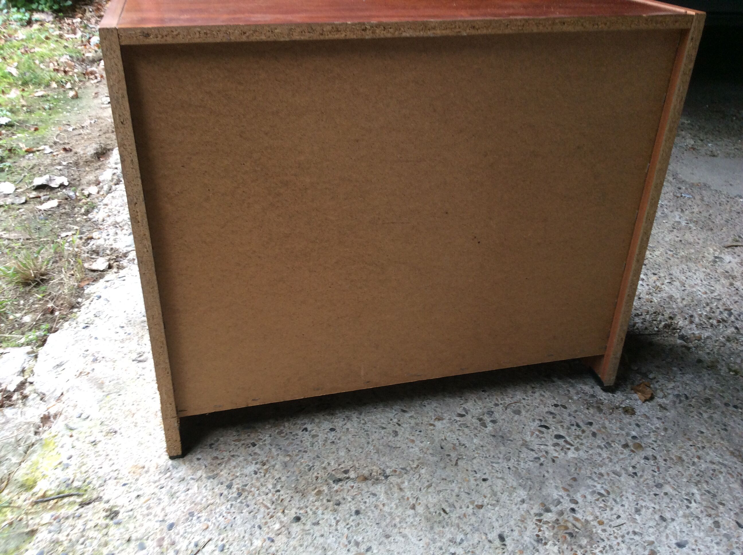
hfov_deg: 56.9
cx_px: 372
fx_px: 686
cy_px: 278
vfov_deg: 44.1
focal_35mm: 32
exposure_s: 1/25
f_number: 2.4
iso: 50
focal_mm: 3.3
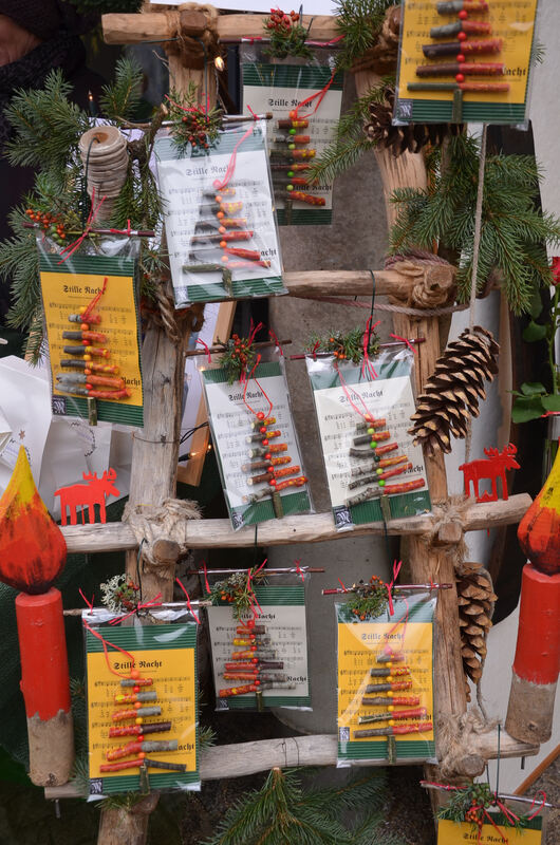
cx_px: 280
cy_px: 422
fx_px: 914
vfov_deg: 49.6
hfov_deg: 34.1
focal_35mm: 39
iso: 200
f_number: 5.6
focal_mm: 26
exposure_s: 1/125
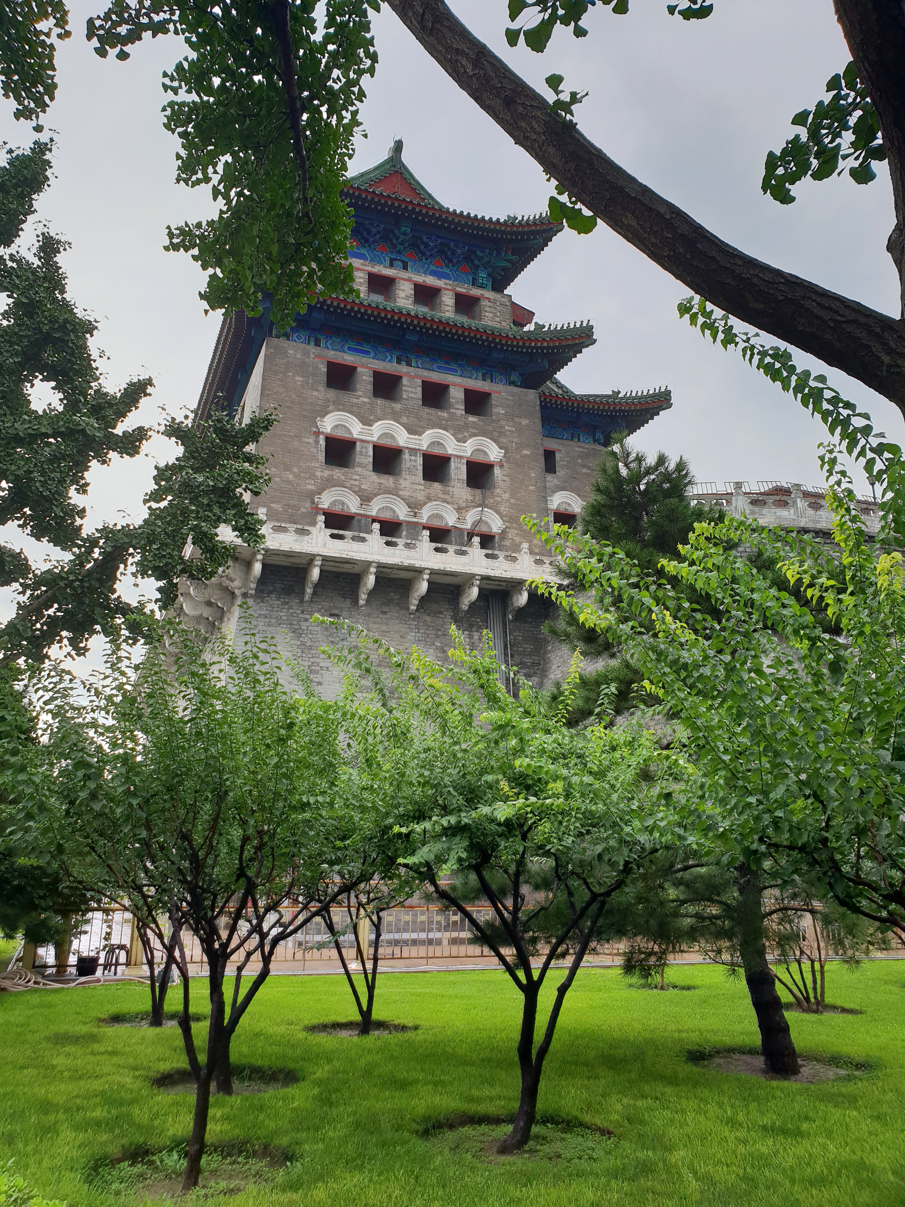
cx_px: 452
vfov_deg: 67.3
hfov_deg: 53.1
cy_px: 604
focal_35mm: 26
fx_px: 906
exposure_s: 1/328
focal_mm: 4.3
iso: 50
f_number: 2.4
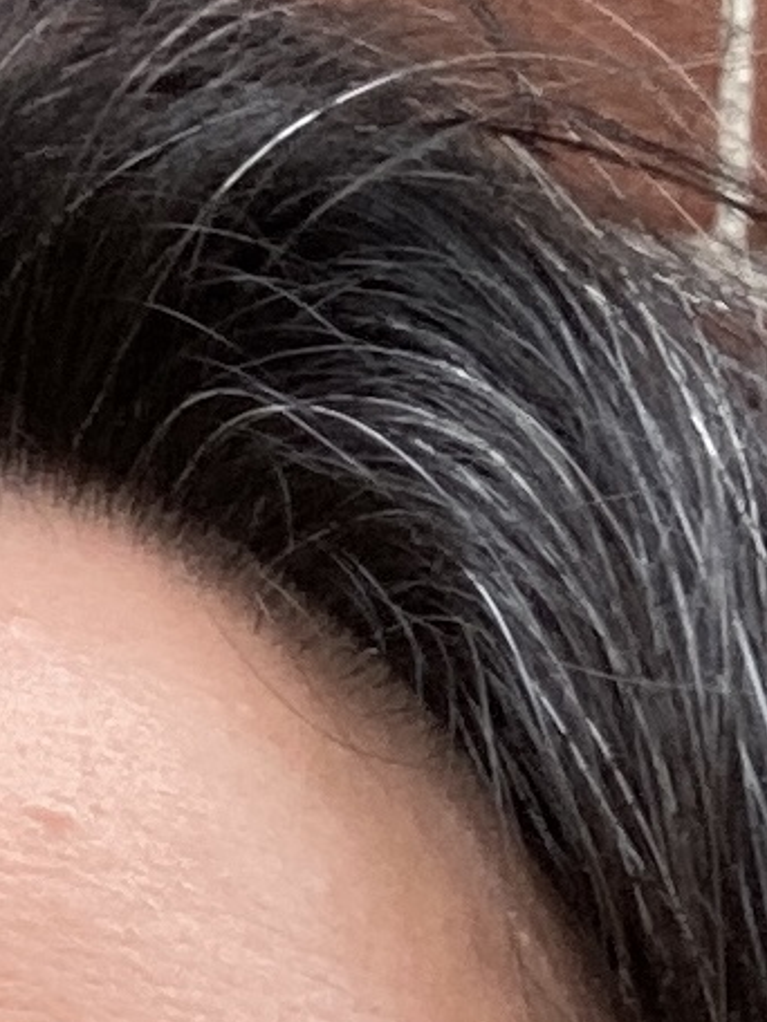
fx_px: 5613
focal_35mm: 190
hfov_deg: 7.7
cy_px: 2510
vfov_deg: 9.2
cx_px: -326
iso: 80
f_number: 2.2
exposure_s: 1/60
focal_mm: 2.87
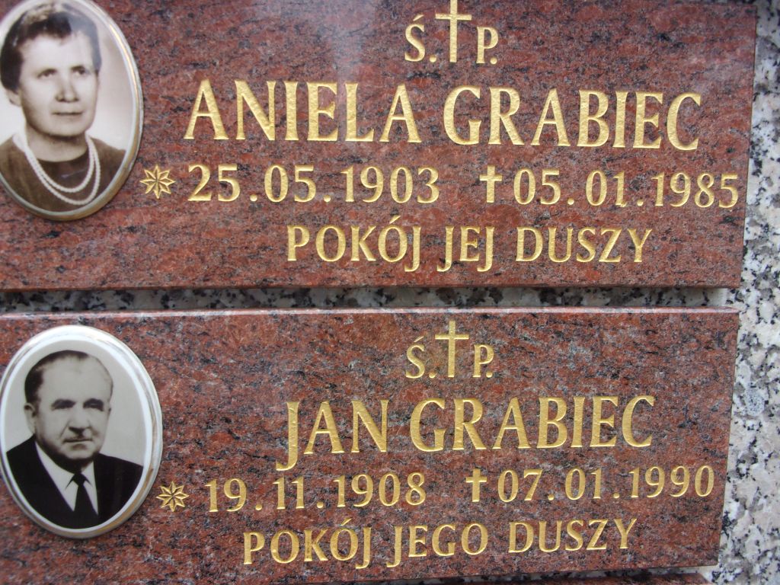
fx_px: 631
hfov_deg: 63.4
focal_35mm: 28
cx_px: 390
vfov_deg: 49.7
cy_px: 292
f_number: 3.9
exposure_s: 1/50
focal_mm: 5.1
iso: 80
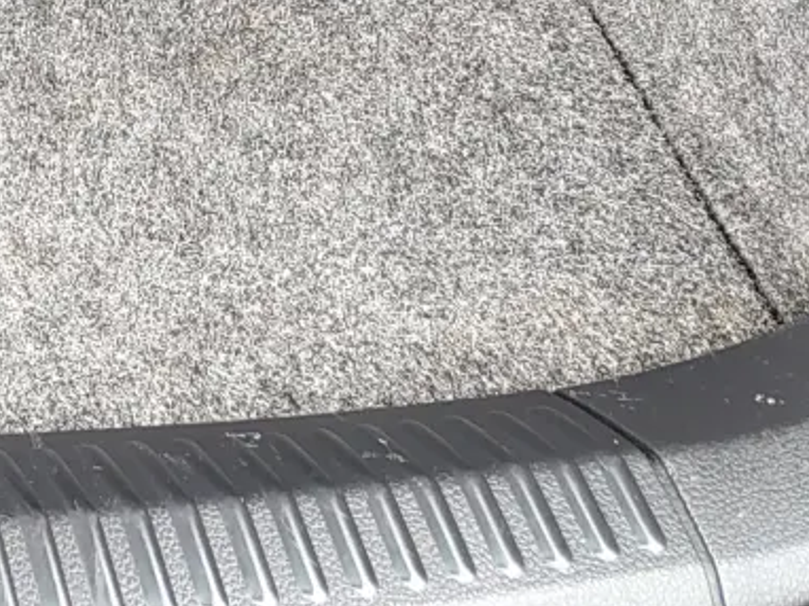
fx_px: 1845
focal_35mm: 79
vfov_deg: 16.3
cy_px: -407
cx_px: -555
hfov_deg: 19.7
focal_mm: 5.56
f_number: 1.8
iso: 397
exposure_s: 1/100
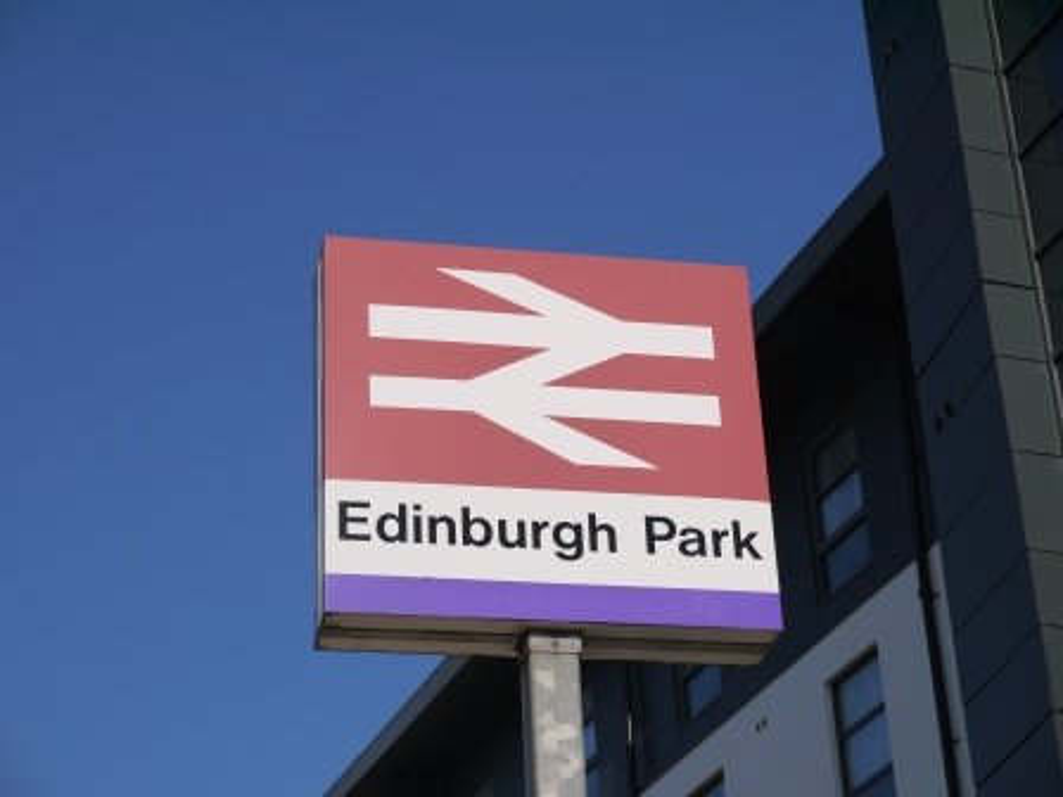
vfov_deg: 17.6
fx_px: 2580
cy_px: 398
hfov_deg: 23.3
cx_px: 532
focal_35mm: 84
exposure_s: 1/640
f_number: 11
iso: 160
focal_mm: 42
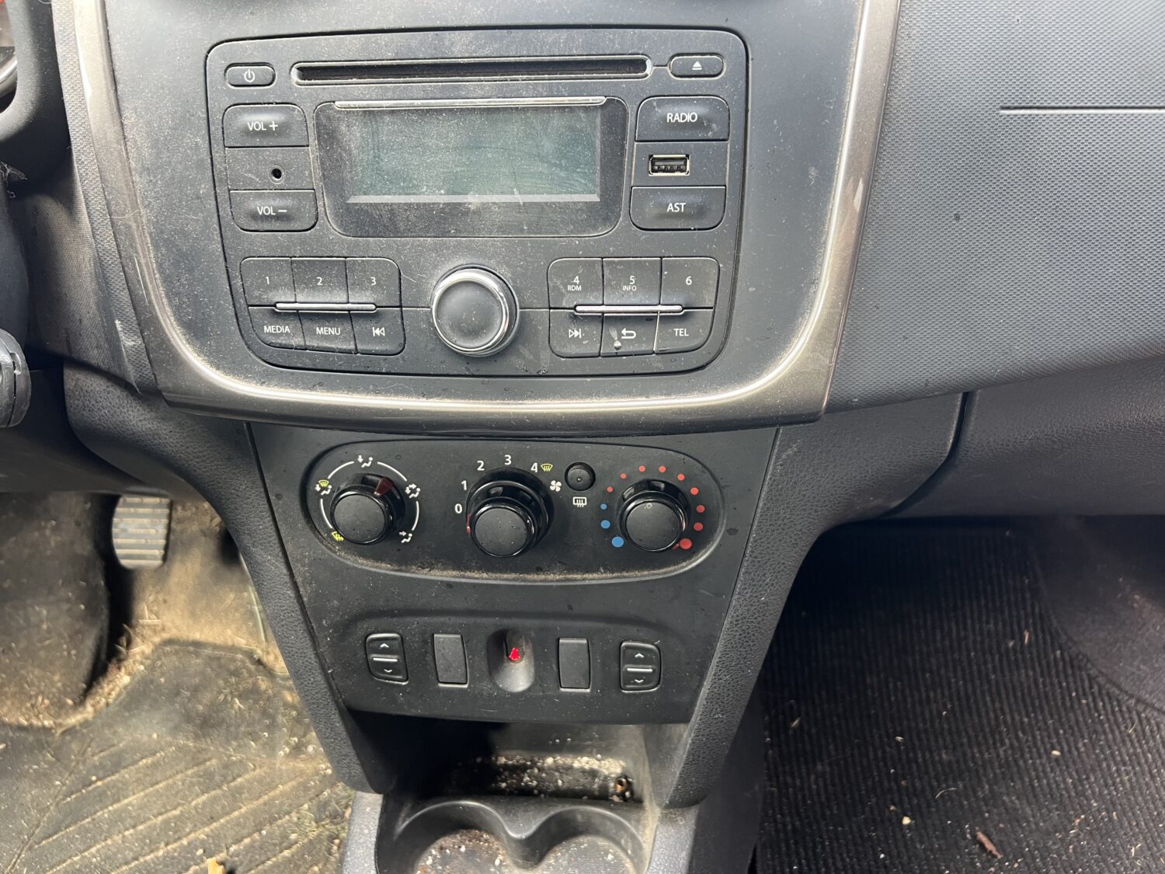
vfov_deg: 53.1
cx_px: 582
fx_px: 875
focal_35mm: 26
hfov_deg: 67.3
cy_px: 437
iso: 125
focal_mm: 5.7
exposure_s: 1/64
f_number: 1.5
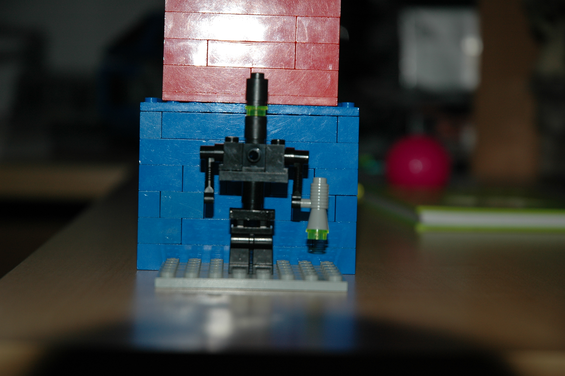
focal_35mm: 105
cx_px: 282
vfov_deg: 13.0
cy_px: 188
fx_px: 1646
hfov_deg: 19.5
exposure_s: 1/60
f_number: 4.5
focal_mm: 70
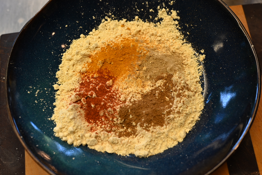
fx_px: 364
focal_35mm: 50
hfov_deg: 39.6
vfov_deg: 27.0
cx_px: 131
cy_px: 88
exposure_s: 1/80
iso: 800
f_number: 4.5
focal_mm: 50
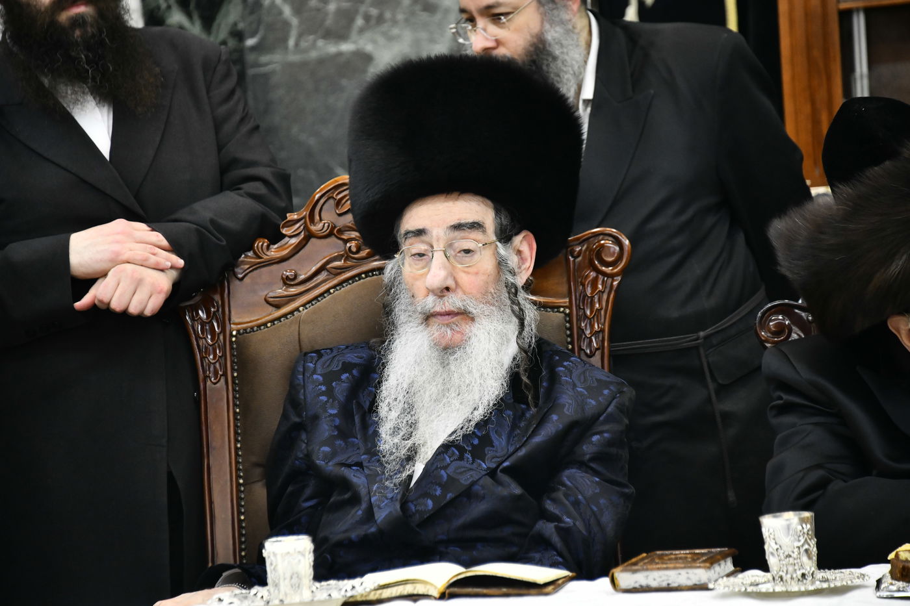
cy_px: 303
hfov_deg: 9.0
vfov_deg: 6.0
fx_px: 5813
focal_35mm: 230
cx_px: 455
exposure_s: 1/200
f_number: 5.6
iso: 1600
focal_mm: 230
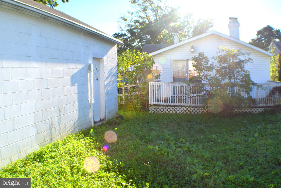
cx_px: 140
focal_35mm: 38
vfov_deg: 35.6
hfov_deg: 51.2
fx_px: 293
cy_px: 94
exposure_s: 1/200
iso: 100
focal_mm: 25
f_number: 8
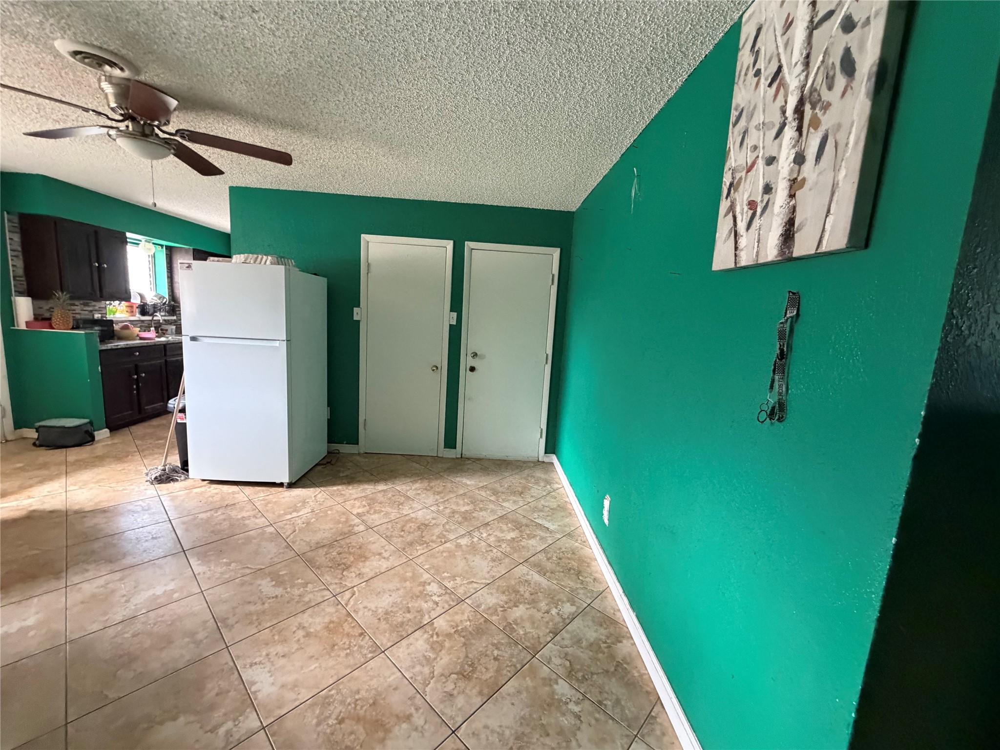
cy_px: 375
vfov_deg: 85.7
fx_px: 404
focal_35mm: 14
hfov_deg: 102.1
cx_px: 500
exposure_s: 1/60
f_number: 2.2
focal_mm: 2.22
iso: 640
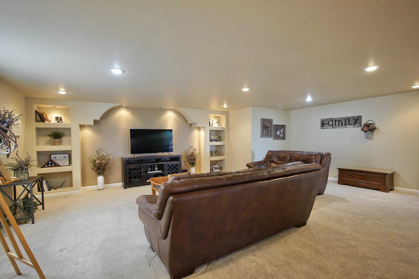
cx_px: 210
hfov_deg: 96.8
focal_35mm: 16
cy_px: 140
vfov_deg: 73.7
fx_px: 186
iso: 1600
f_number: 2.5
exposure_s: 1/160
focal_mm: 11
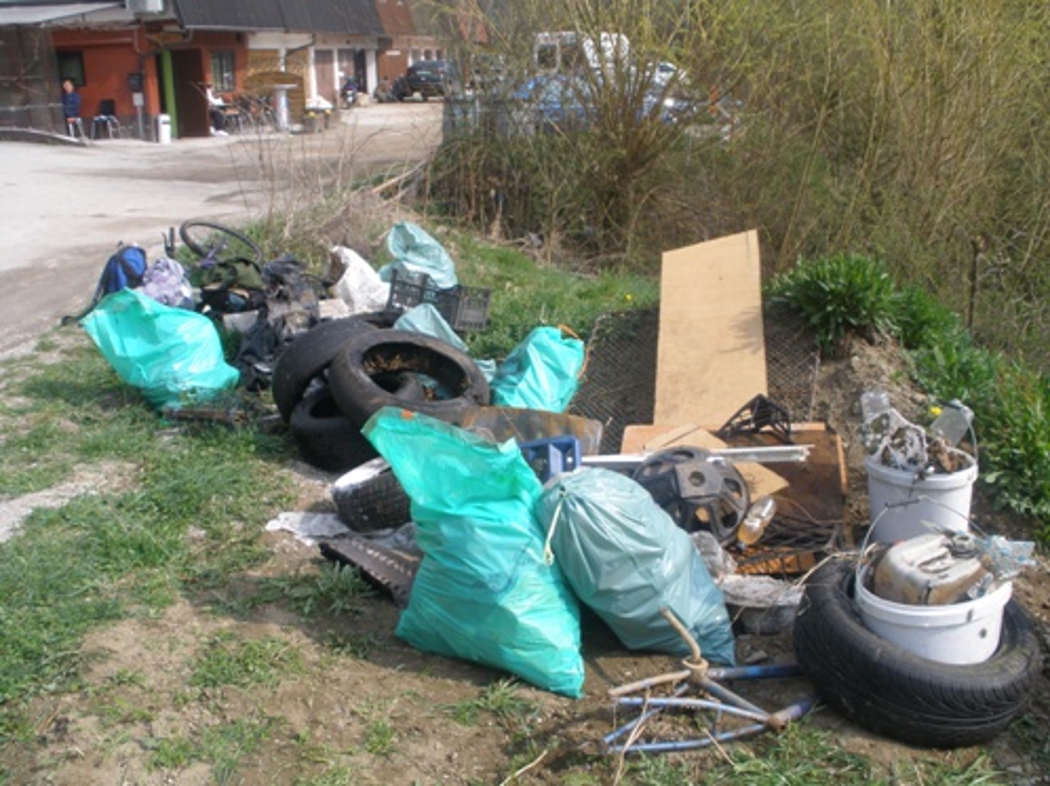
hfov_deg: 51.4
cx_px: 525
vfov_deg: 39.6
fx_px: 1091
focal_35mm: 36
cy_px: 393
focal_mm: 6.3
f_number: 5.6
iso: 80
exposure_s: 1/250
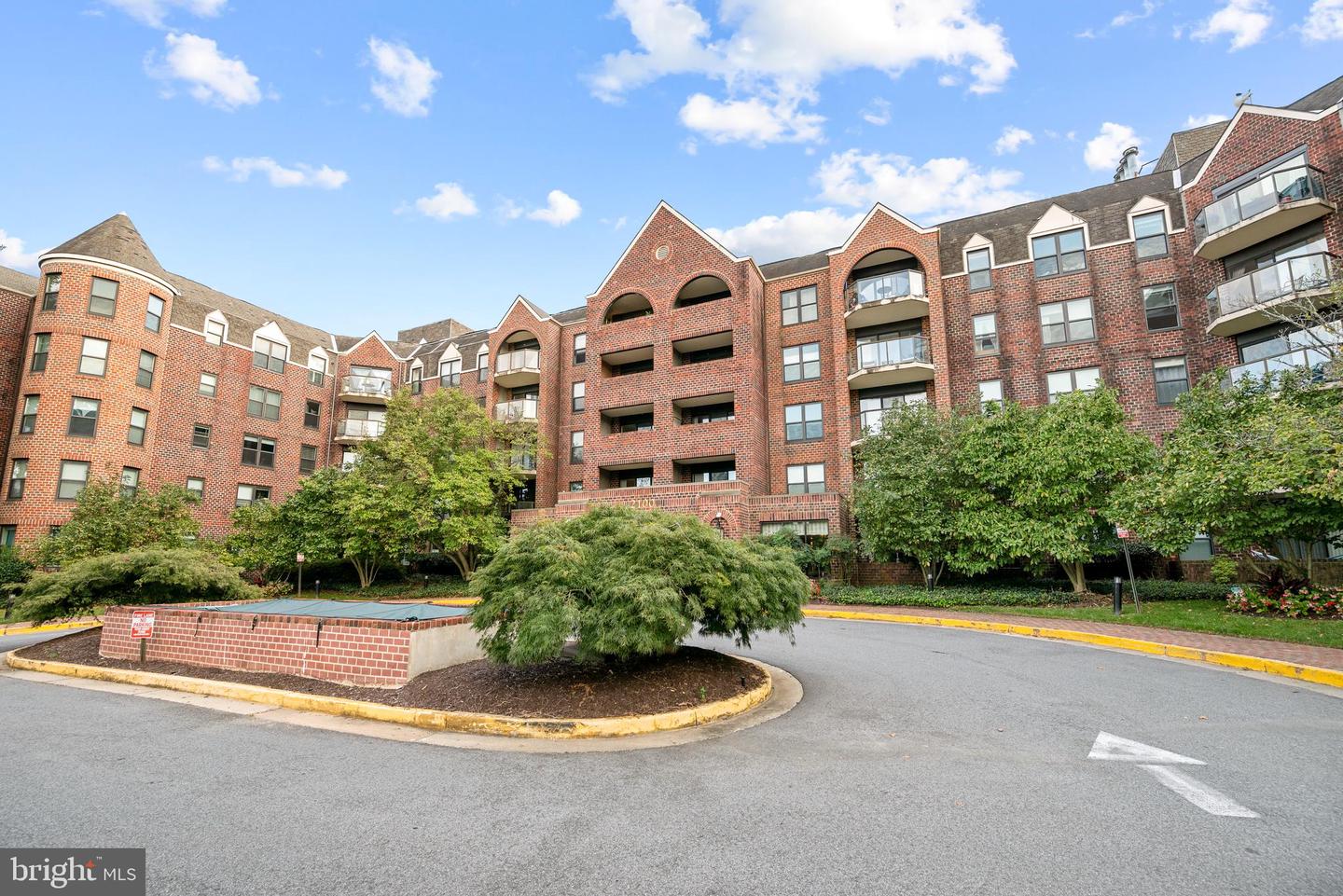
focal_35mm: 14
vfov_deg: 81.2
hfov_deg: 104.2
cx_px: 672
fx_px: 522
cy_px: 448
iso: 100
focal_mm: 14
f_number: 7.1
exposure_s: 1/200
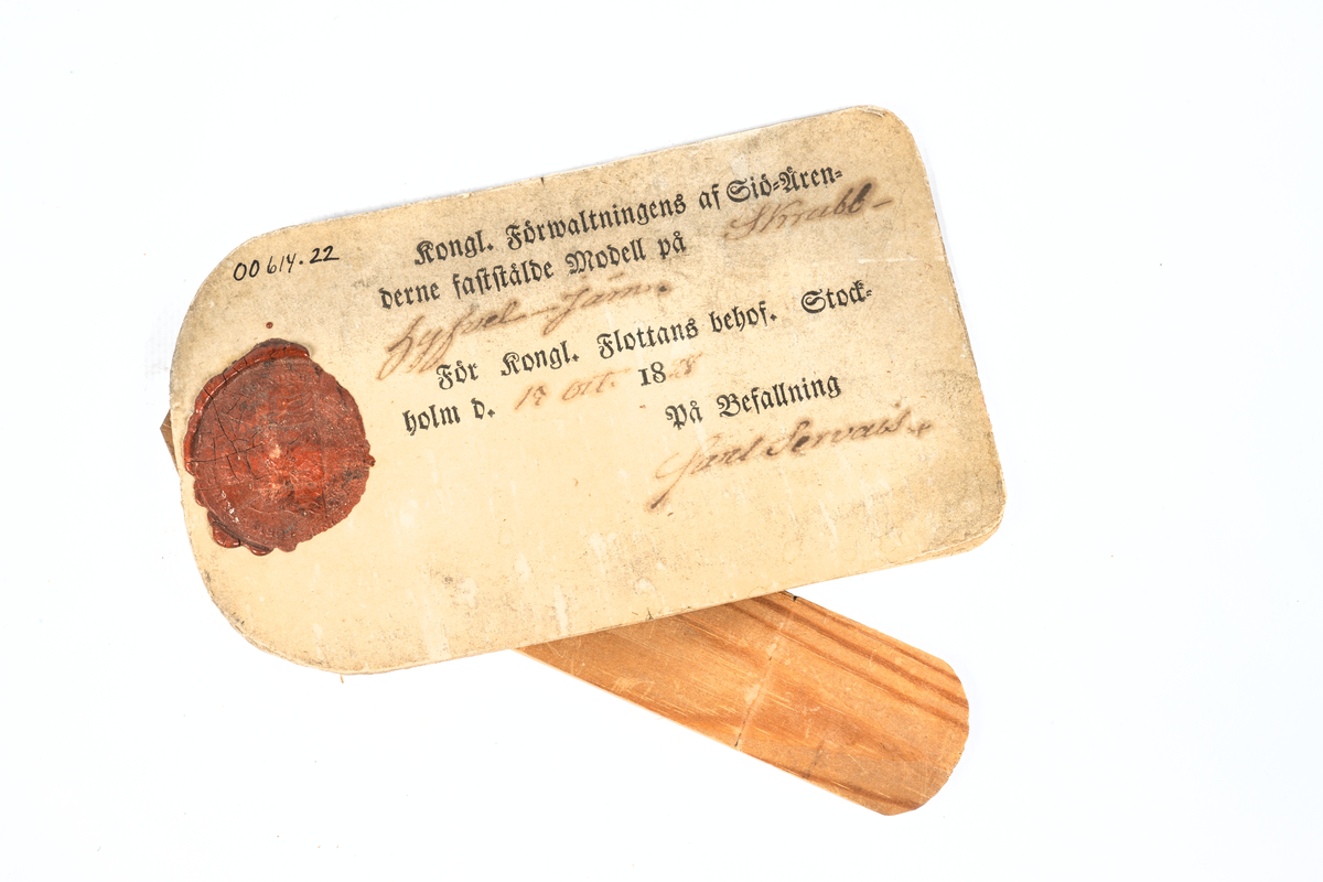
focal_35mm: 70
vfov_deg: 19.5
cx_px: 662
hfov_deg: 28.8
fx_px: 2572
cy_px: 441
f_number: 22
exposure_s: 1/100
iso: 100
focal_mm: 70
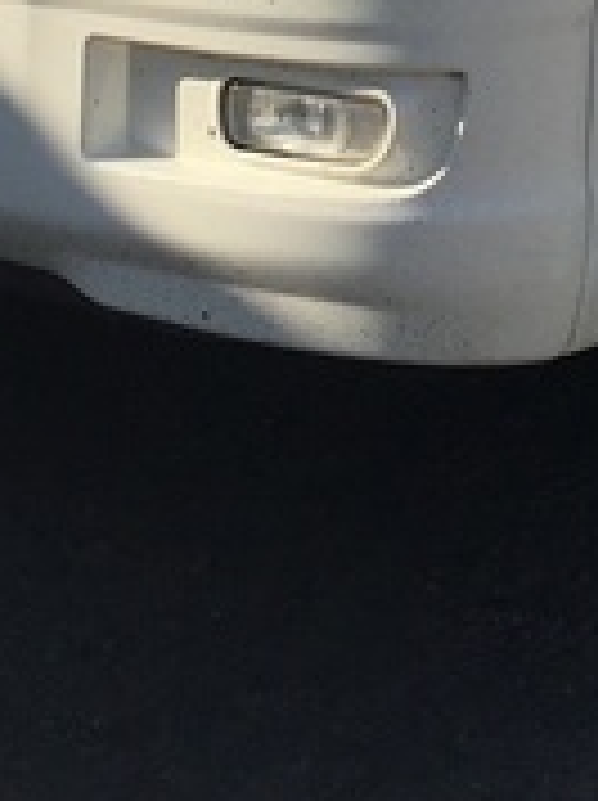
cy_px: -765
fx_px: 3071
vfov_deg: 13.0
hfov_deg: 11.1
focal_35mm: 133
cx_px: 508
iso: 32
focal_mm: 4.15
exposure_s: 1/2639
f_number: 2.2
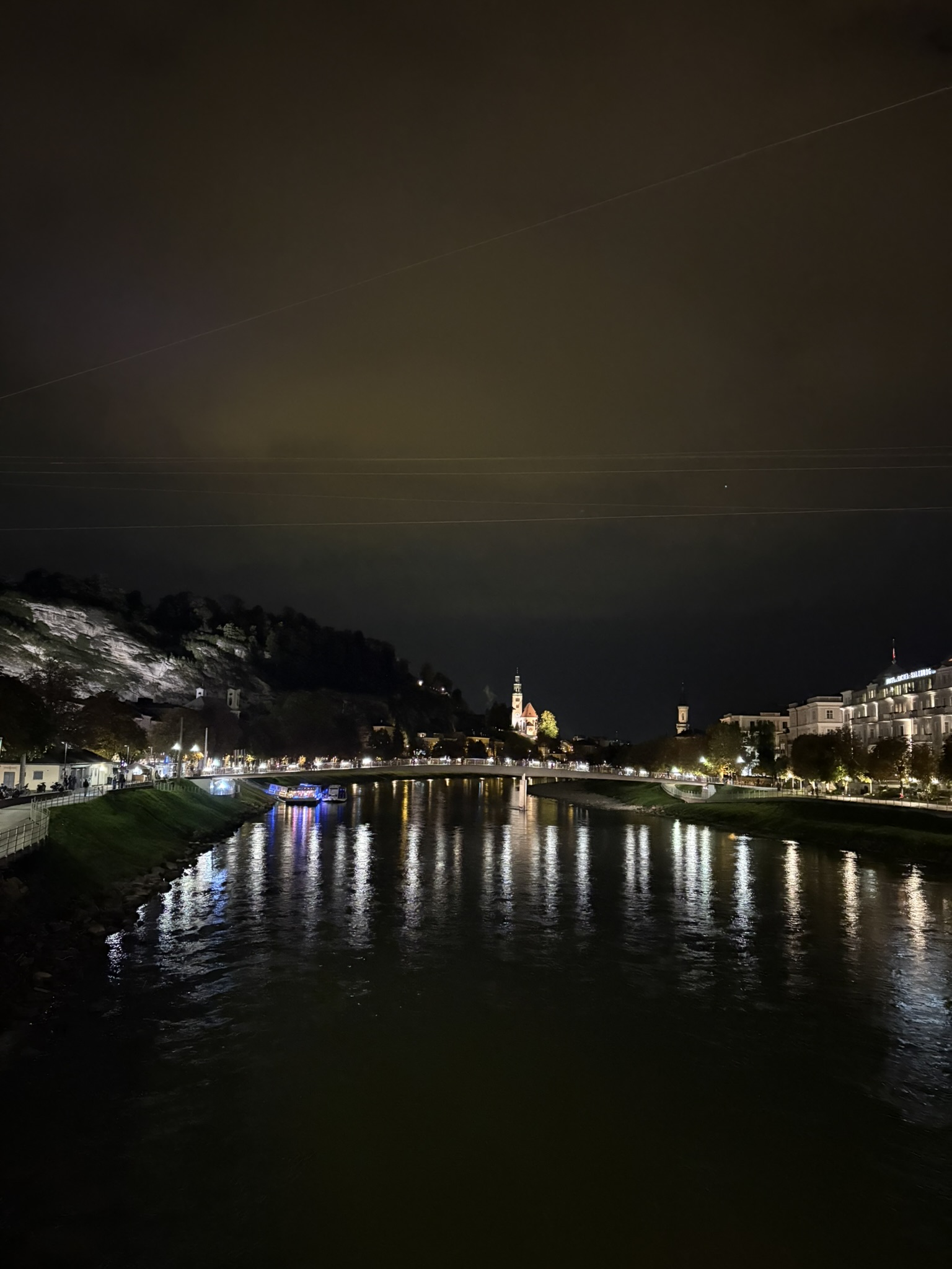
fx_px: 953
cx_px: 476
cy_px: 634
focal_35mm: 26
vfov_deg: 67.3
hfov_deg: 53.1
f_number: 1.6
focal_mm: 5.96
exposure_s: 1/15
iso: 3200
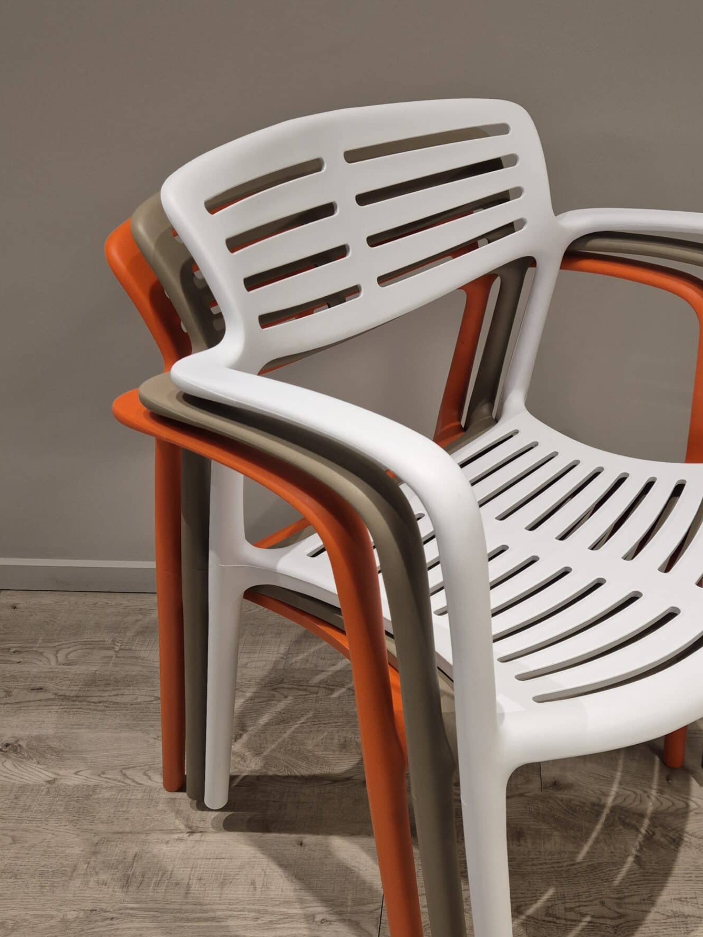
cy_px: 556
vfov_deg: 55.0
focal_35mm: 33
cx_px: 481
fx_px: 894
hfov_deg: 42.2
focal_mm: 5.4
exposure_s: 1/100
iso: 160
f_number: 1.8
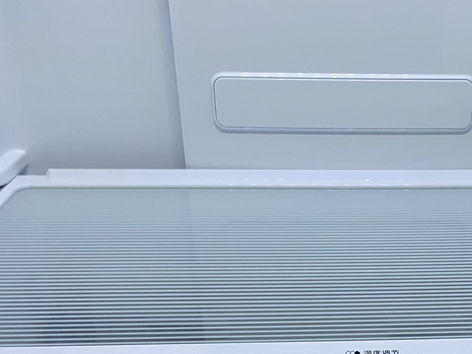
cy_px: 386
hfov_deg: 32.7
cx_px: 390
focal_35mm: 57
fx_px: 777
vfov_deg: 24.0
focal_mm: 4.25
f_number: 1.8
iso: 125
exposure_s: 1/66
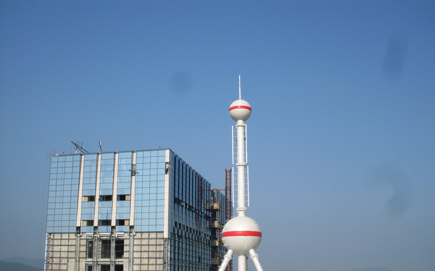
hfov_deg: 48.2
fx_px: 486
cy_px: 163
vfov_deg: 31.1
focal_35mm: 41
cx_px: 218
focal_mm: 6.3
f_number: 8.4
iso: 80
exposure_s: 1/350
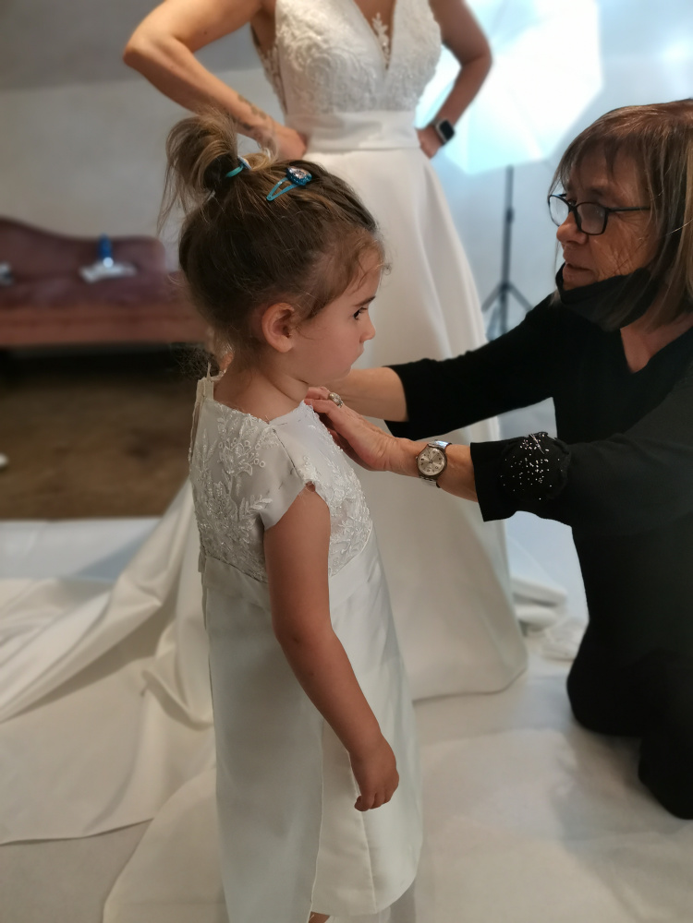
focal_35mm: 26
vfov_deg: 67.3
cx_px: 346
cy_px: 462
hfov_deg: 53.1
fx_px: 694
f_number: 1.4
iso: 160
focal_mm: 4.7
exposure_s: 1/100
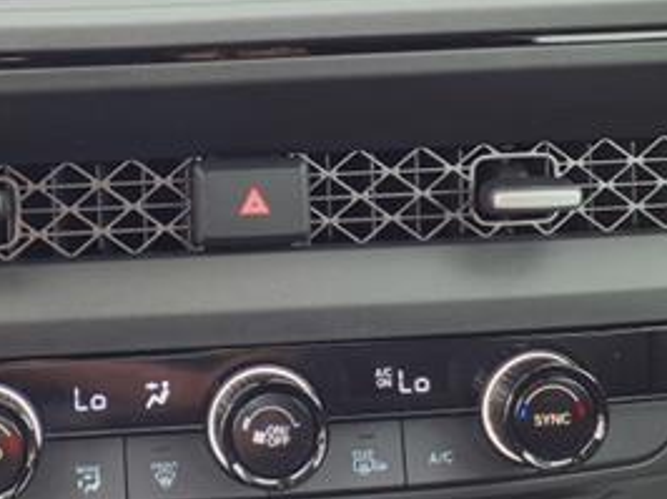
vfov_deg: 22.4
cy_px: 140
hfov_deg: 29.3
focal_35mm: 65
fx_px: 1251
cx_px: 150
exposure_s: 1/40
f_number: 1.9
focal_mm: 3.58
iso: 80
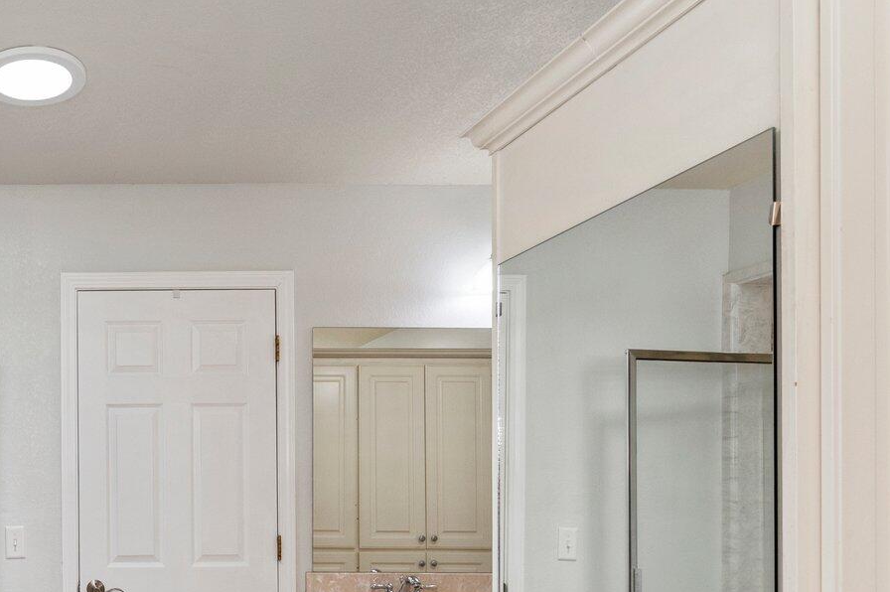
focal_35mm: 32
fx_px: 791
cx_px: -36
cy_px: 517
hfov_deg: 46.9
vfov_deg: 38.6
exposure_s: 1/25
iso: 400
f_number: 9
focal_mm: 14
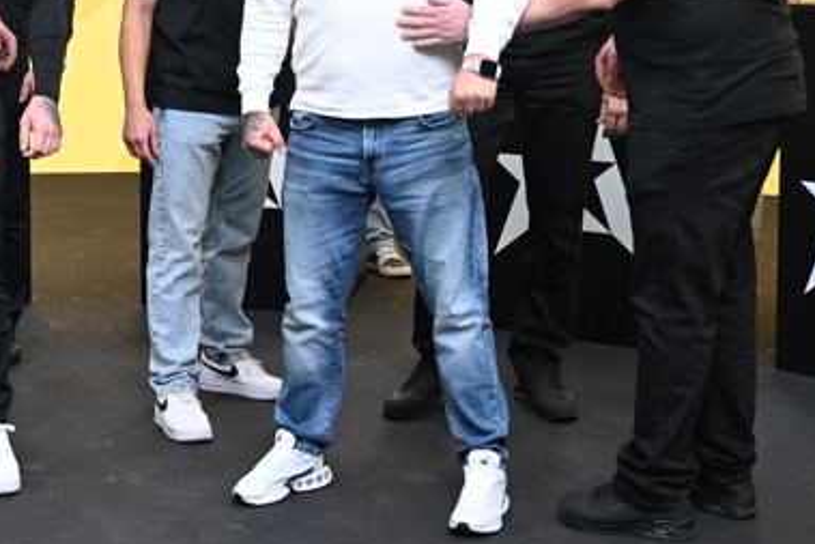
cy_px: 103
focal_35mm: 91
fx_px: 2061
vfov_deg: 14.9
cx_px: 206
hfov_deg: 22.2
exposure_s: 1/250
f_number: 4.5
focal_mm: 50
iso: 2500
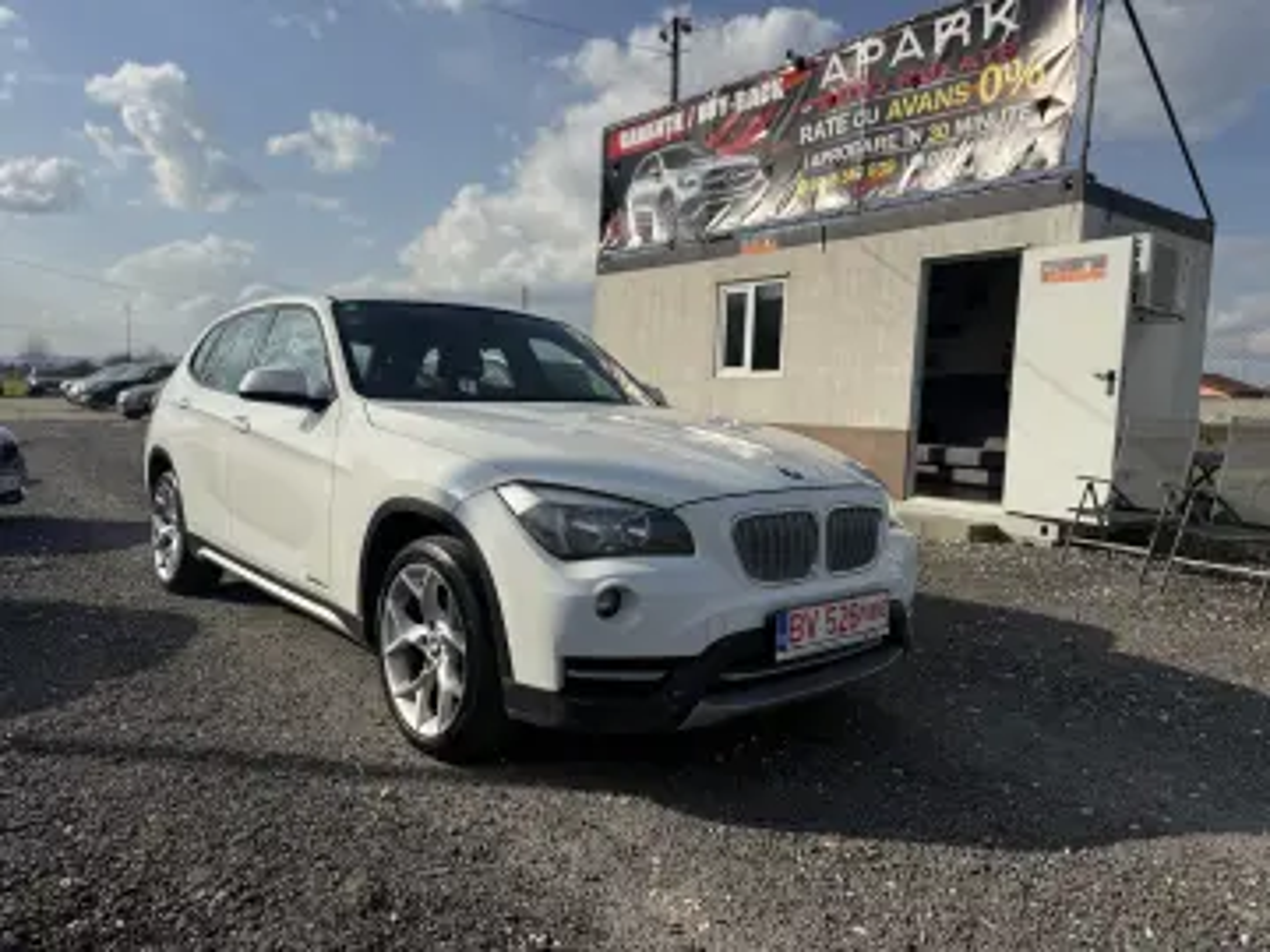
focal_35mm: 24
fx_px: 881
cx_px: 635
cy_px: 476
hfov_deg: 71.6
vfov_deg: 56.8
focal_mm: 6.76
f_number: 1.78
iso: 80
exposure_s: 1/8130
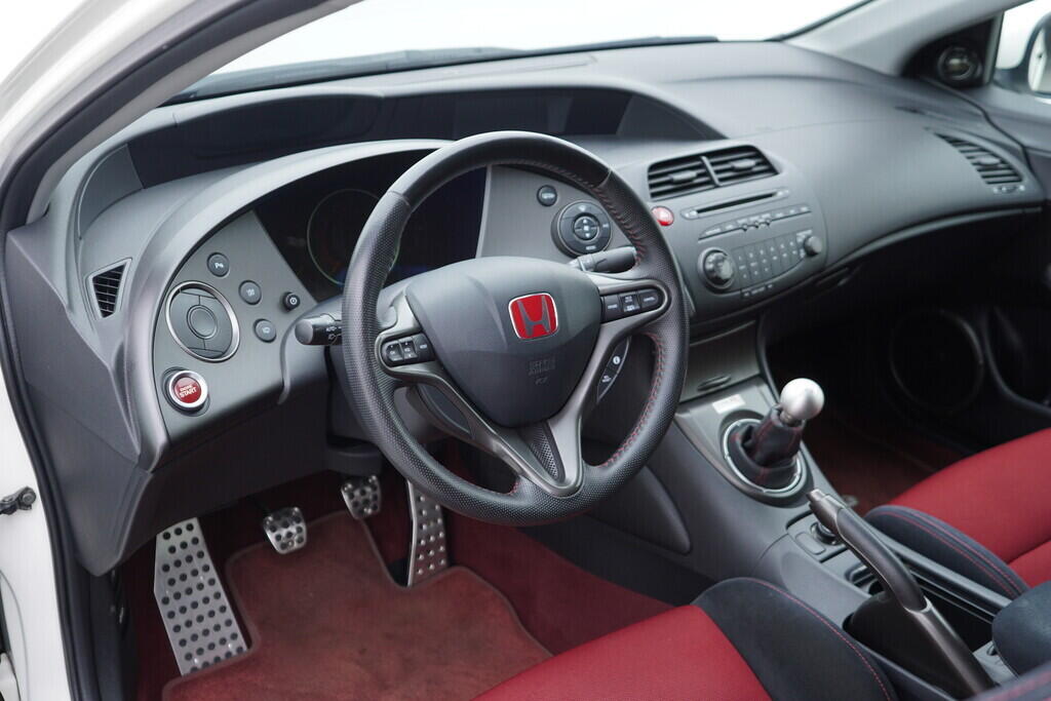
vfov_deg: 36.9
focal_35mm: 36
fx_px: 1051
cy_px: 350
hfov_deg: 53.1
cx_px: 526
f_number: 2.8
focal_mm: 24
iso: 200
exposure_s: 1/40
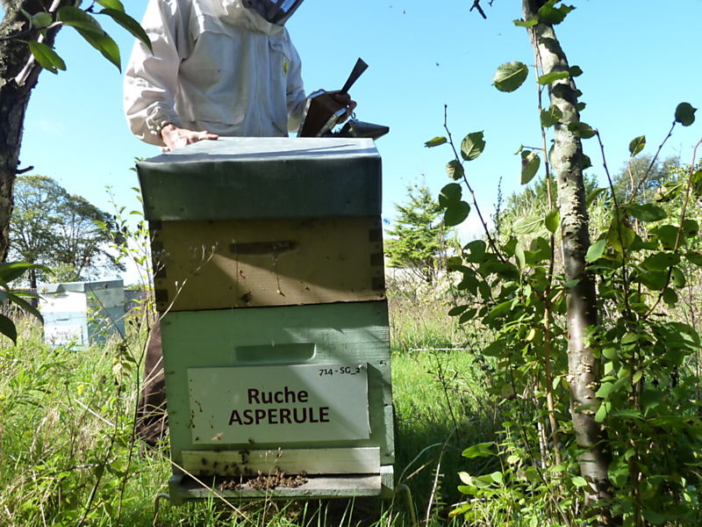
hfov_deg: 69.4
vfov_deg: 54.9
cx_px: 351
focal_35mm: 25
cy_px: 264
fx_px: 507
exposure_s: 1/200
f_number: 4
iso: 125
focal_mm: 4.1
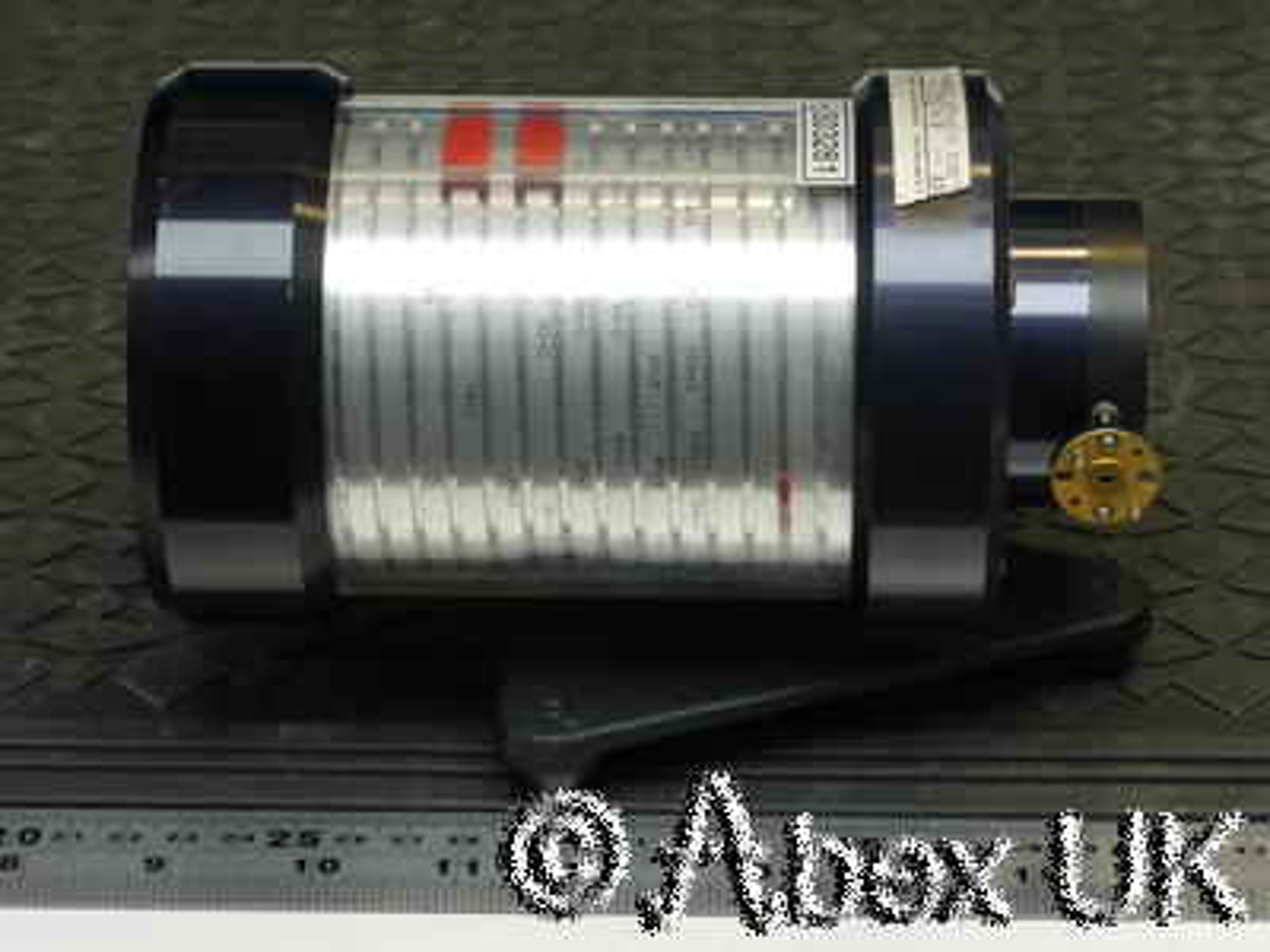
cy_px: 476
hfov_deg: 17.9
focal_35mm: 110
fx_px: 4036
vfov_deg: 13.5
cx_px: 635
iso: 400
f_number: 11
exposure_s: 1/13
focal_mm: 55
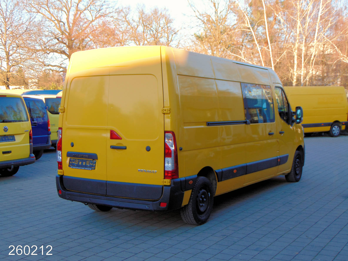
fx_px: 503
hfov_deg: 38.2
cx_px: 174
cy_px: 130
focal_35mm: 50
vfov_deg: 29.1
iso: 80
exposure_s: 1/80
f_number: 3.5
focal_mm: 9
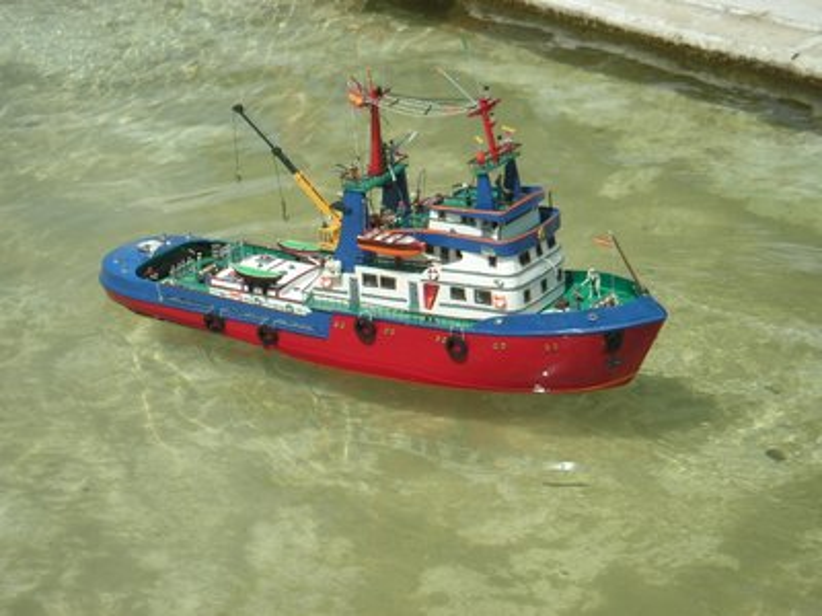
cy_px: 308
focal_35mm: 114
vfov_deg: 13.0
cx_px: 411
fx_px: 2707
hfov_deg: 17.3
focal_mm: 18.9
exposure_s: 1/750
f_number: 4
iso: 50
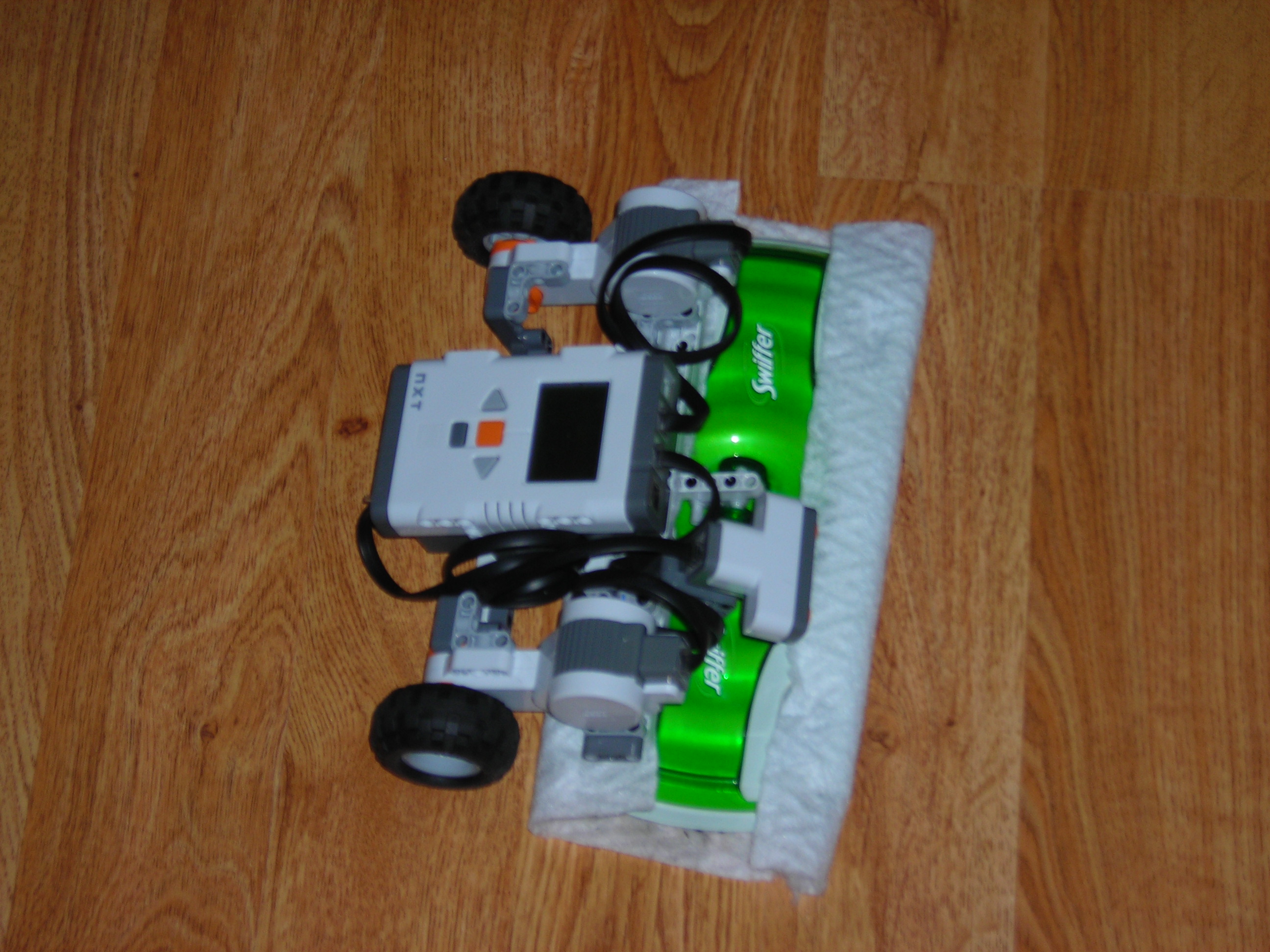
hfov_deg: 21.8
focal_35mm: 90
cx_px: 635
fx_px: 3302
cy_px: 476
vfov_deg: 16.4
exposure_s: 1/60.1
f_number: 4.6
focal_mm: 14.8
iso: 50
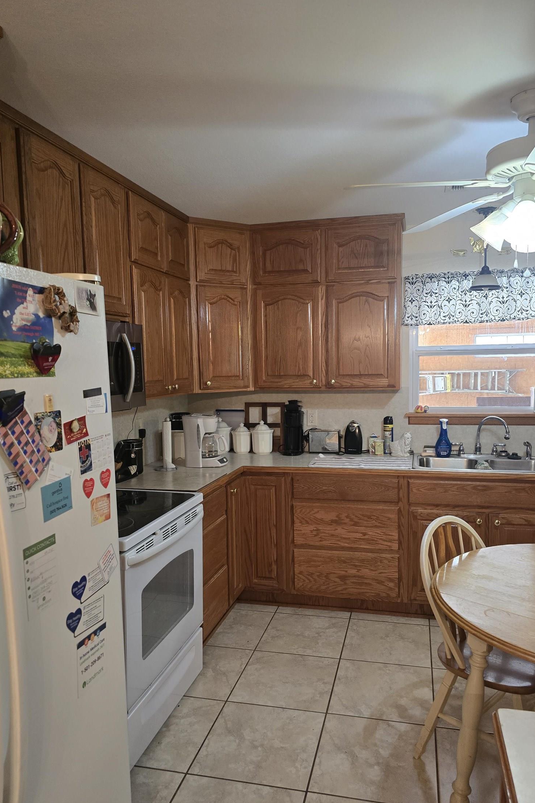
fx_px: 557
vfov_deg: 71.5
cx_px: 296
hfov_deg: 51.2
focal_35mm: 25
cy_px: 416
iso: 500
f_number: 1.7
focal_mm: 6.3
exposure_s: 1/120
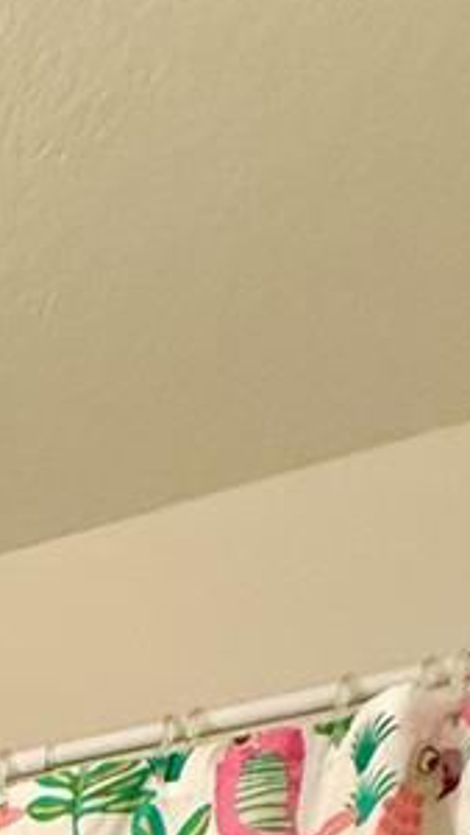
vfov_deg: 20.5
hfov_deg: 13.8
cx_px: -667
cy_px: 1584
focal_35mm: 61
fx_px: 1350
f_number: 2.2
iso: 320
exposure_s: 1/60
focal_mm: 2.22
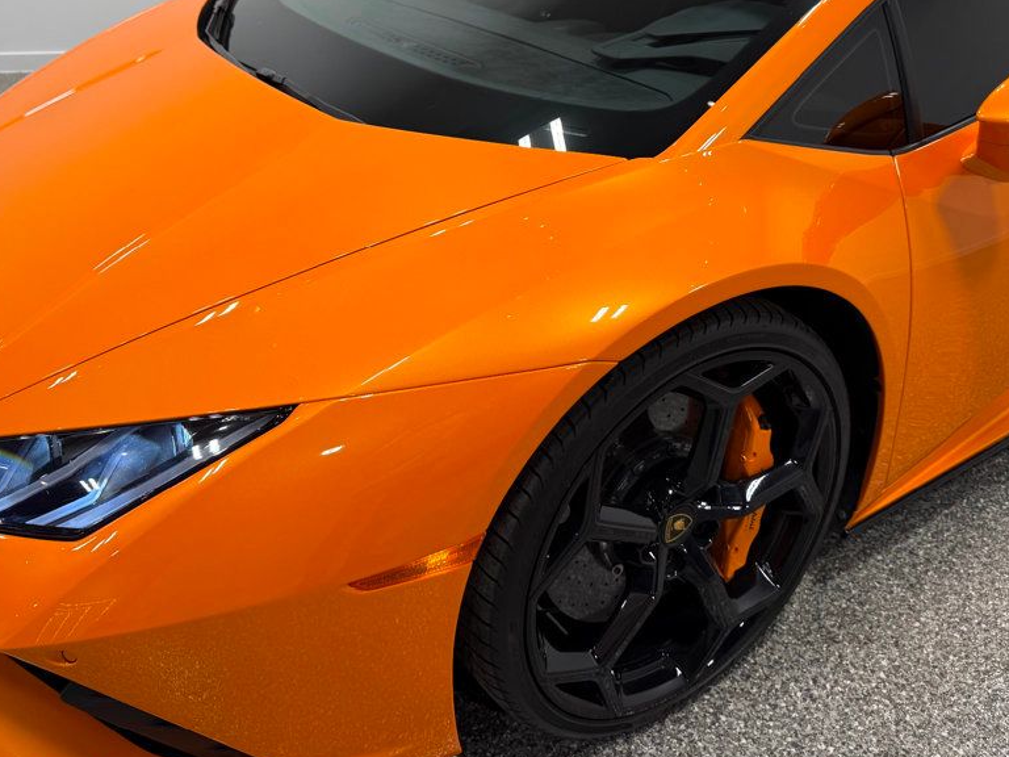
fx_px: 933
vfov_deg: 43.7
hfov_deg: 56.8
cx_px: 508
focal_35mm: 32
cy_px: 269
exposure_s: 1/237
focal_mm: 6.76
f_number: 1.78
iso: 64
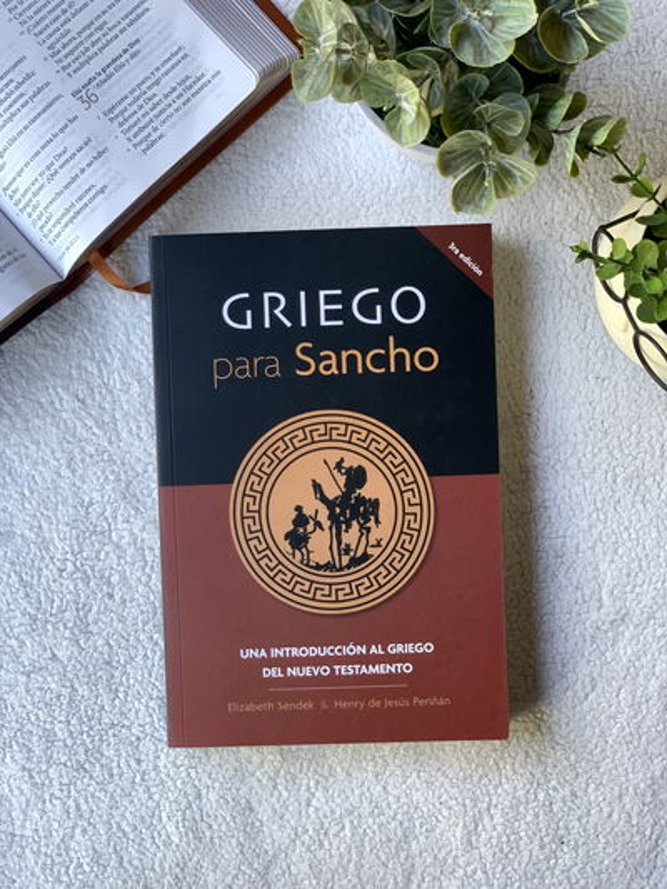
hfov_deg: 28.0
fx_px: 1335
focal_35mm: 52
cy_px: 444
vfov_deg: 36.8
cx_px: 334
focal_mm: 6
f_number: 2.4
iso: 100
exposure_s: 1/122
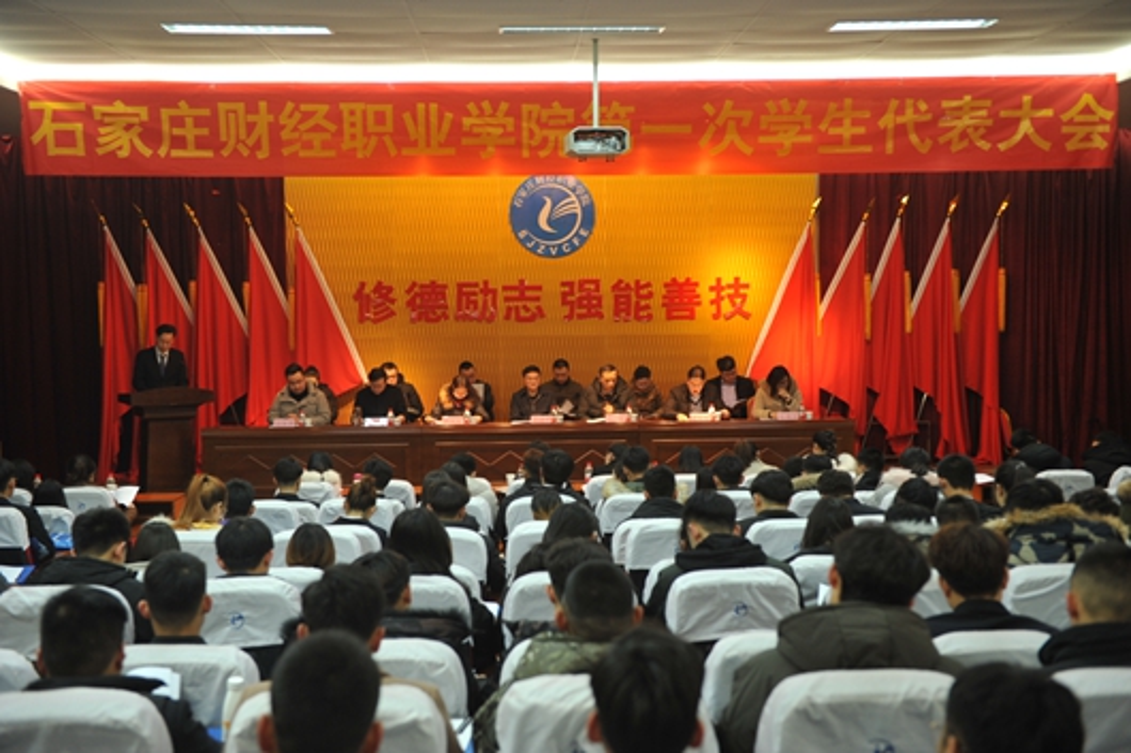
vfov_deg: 30.5
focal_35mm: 44
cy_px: 376
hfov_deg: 44.5
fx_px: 1382
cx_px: 566
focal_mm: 44
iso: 640
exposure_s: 1/20
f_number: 3.2
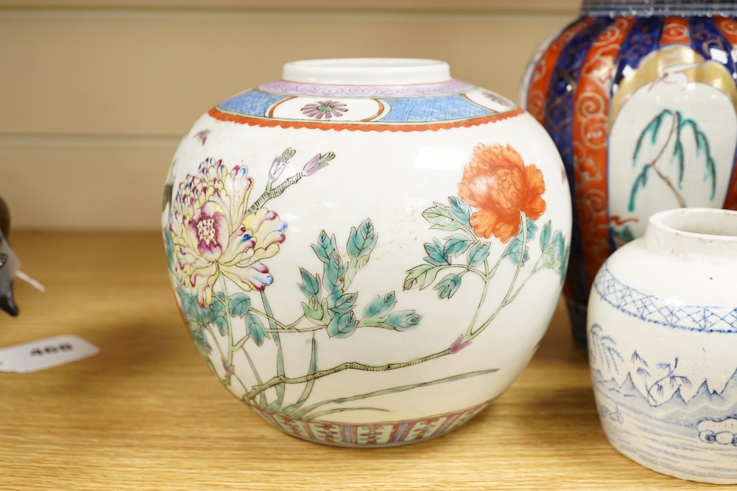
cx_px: 368
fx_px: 921
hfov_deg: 43.6
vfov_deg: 29.9
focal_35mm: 45
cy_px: 246
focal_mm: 30
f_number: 5
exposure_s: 1/125
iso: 2000
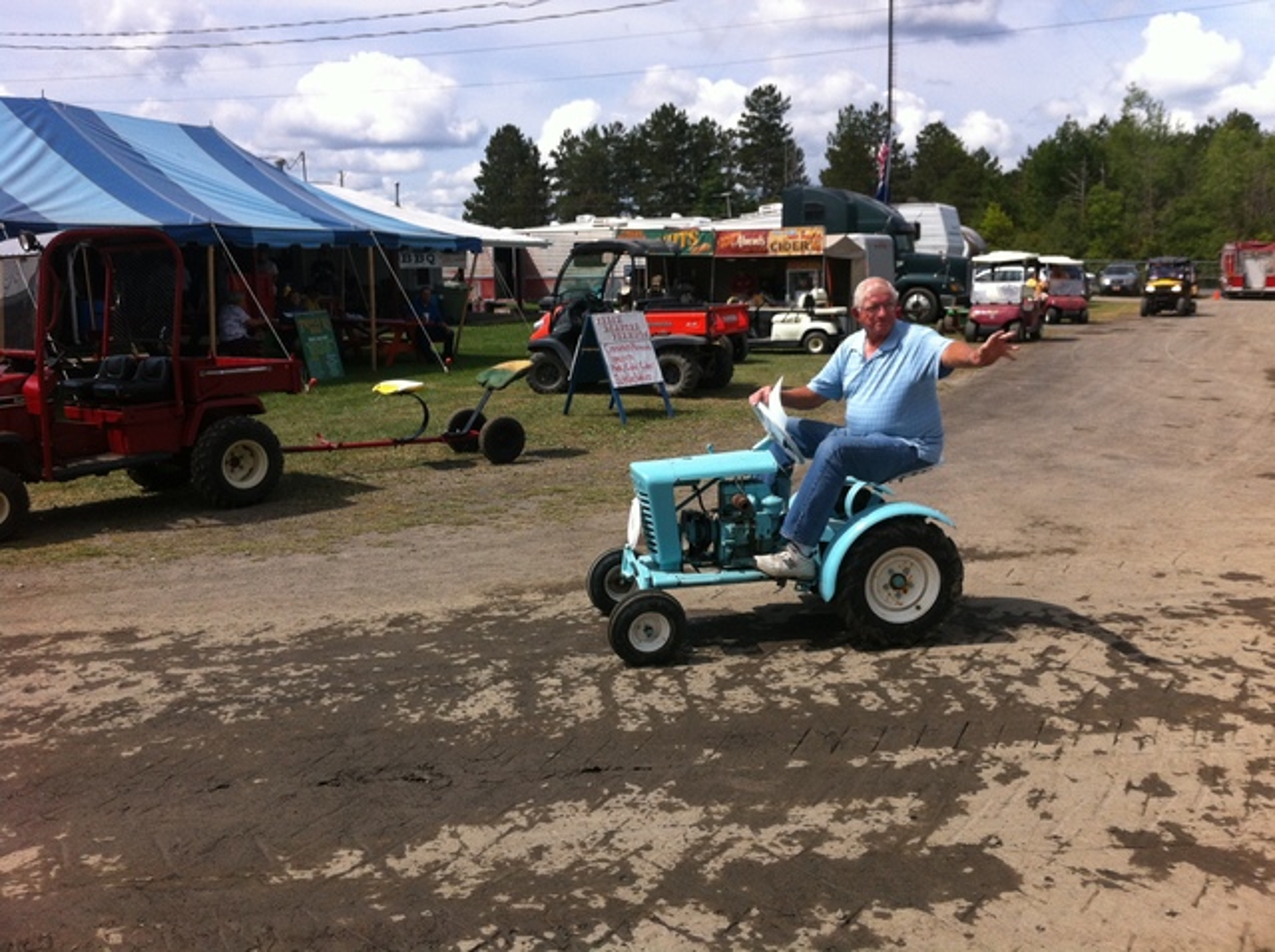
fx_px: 1287
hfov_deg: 52.7
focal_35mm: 35
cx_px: 638
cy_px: 476
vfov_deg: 40.6
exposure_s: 1/1588
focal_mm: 3.85
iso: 80
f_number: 2.8
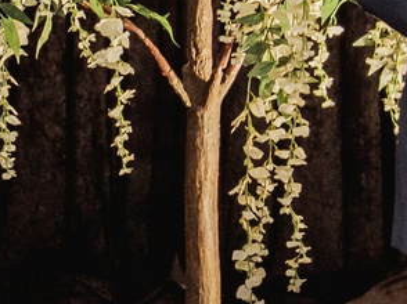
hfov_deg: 4.3
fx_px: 4922
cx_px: 1760
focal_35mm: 419
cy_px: -86
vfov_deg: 3.5
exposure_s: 1/160
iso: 1600
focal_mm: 50
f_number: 4
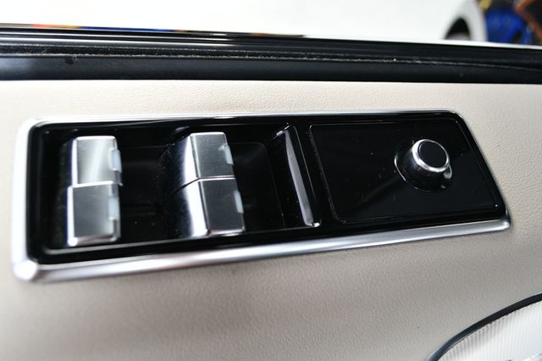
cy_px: 180
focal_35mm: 33
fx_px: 497
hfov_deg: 57.2
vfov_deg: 39.9
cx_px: 271
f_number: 5
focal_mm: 22
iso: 100
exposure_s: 1/160
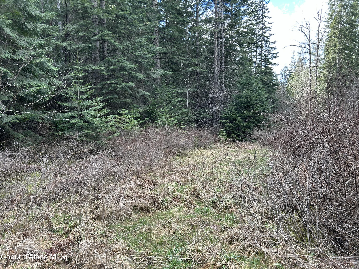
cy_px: 134
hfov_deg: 67.3
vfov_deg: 53.1
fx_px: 270
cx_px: 180
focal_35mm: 26
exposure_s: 1/236
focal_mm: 5.7
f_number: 1.5
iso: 40
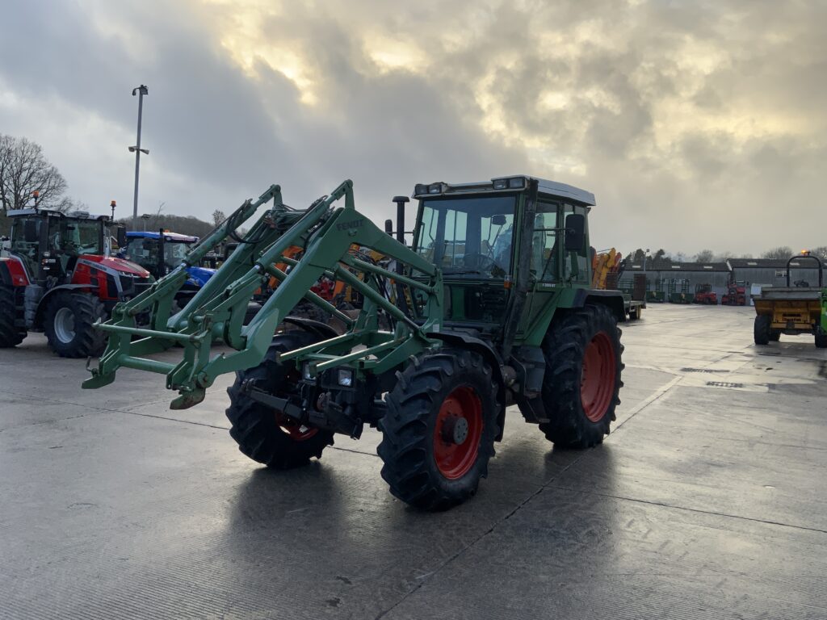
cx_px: 414
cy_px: 310
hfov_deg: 61.7
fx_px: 693
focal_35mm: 29
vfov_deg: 48.2
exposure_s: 1/435
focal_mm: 3
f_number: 1.8
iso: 16
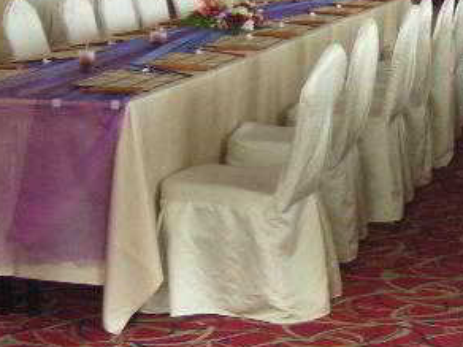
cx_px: 460
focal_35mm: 104
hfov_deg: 18.4
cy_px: -43
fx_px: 1391
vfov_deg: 13.9
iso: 169
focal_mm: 6.3
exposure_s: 1/30
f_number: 3.5
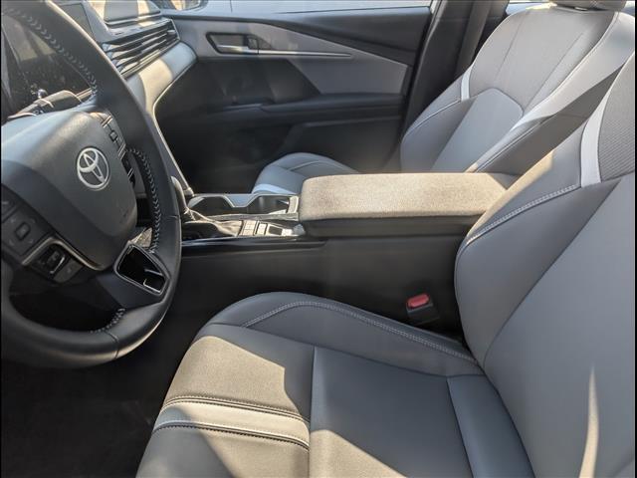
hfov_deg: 71.6
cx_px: 318
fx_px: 442
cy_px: 239
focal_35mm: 24
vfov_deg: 56.8
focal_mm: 6.9
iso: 22
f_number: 1.68
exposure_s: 1/435
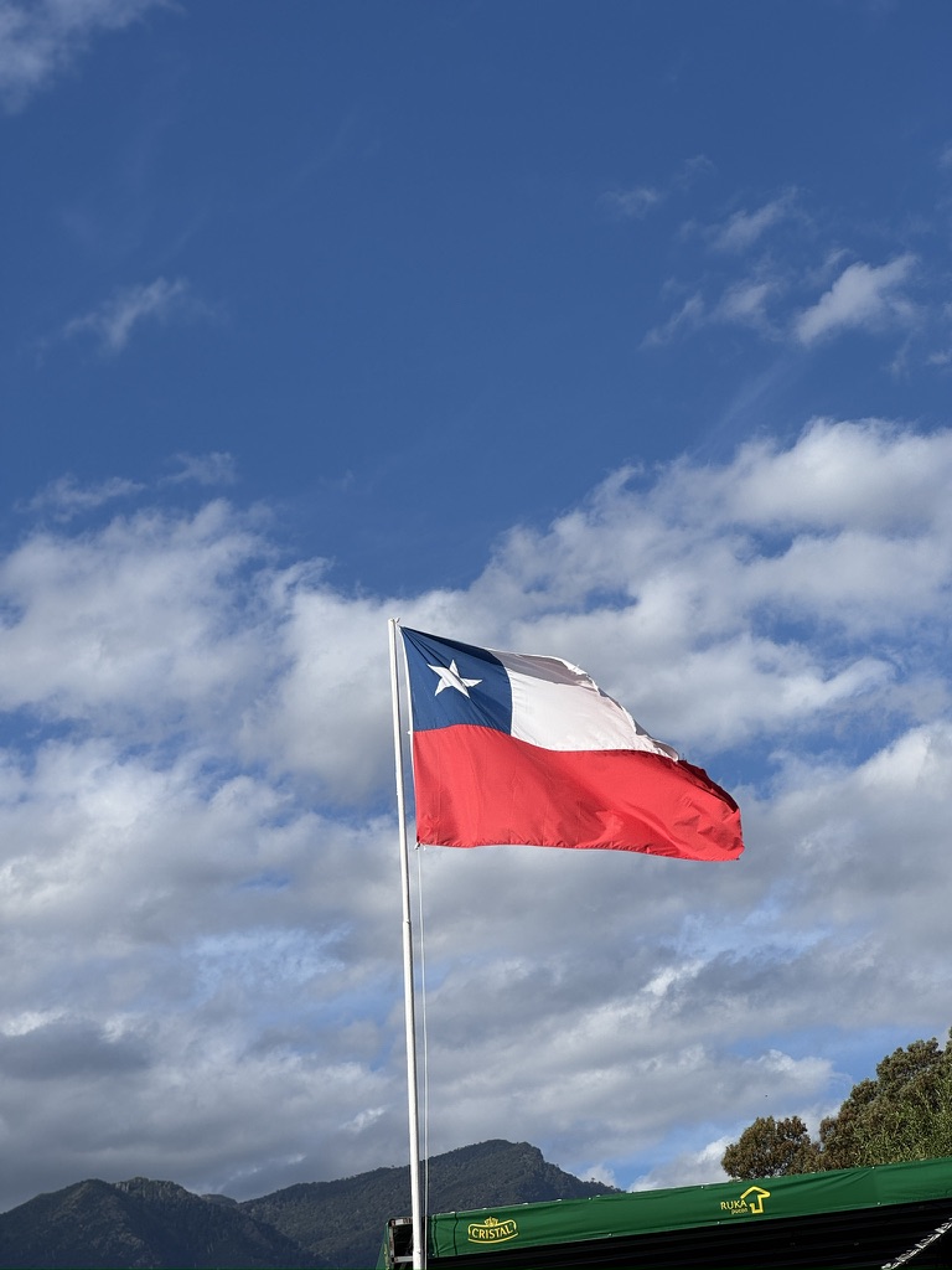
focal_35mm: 77
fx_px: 2824
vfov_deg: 25.3
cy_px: 635
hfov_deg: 19.1
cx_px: 476
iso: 25
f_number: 2.8
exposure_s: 1/1096
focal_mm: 9
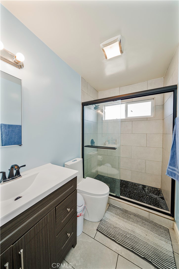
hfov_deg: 90.0
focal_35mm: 12
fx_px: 89
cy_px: 134
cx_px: 90
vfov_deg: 112.6
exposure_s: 1/60
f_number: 4
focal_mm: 12
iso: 400
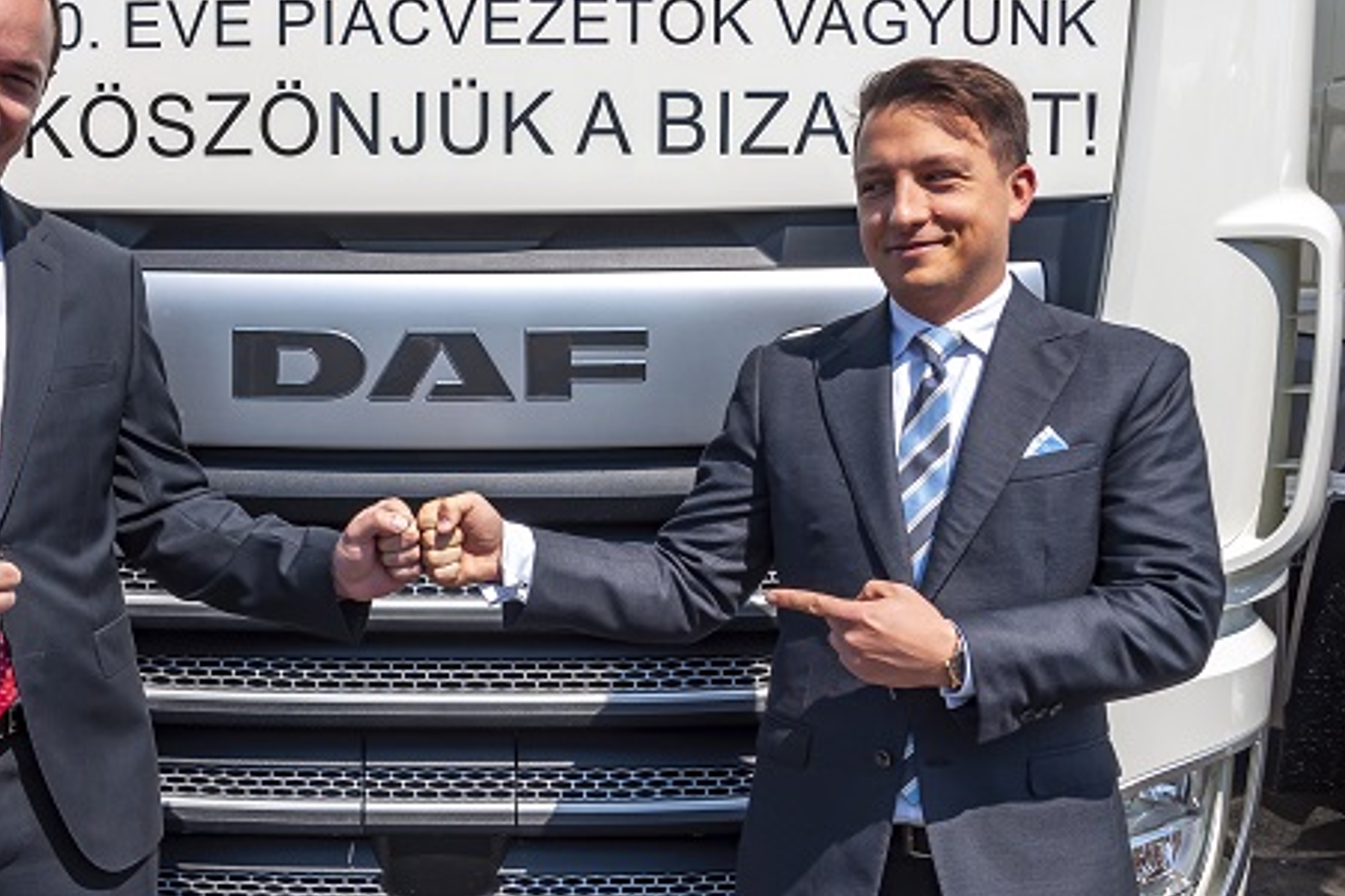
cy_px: 464
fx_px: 1606
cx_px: 443
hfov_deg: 44.7
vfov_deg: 31.2
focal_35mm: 43
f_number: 8
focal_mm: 18
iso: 160
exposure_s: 1/250
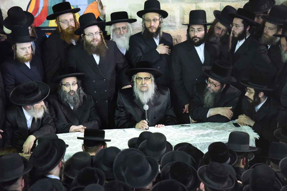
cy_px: 96
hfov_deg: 12.1
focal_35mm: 170
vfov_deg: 8.1
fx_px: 1355
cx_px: 144
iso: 5000
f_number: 2.8
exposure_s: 1/60
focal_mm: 170
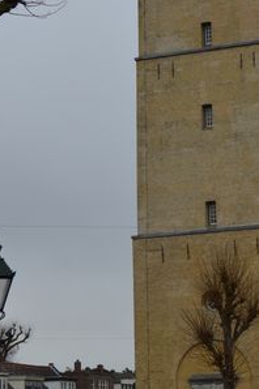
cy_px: 80
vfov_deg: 19.6
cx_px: 199
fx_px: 1114
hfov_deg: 13.2
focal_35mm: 103
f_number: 8
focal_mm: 32
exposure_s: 1/250
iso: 100
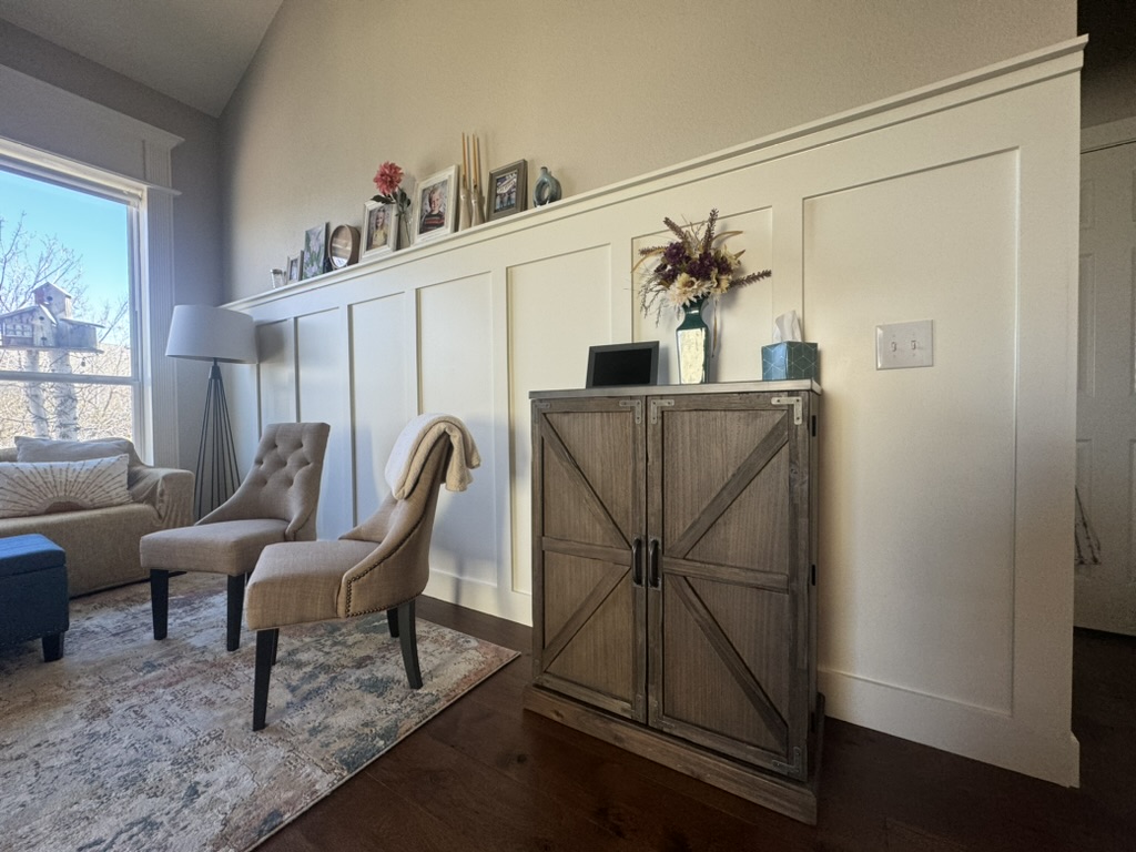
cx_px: 568
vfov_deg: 85.7
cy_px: 426
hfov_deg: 102.1
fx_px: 459
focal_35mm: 14
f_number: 2.2
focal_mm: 2.22
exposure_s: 1/120
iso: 125
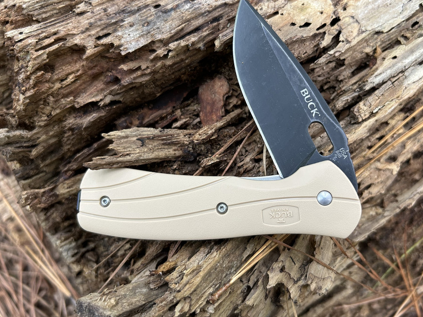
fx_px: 379
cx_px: 229
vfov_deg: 45.4
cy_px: 150
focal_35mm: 31
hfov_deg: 58.3
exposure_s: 1/106
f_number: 1.5
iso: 125
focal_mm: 5.7
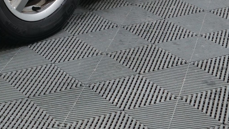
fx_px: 862
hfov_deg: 14.8
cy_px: -134
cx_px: -6
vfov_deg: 8.1
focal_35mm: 142
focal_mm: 35
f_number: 4.5
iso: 1000
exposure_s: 1/20
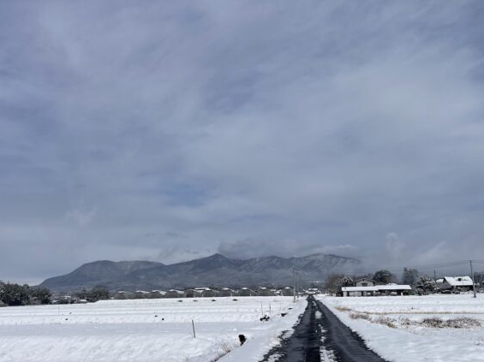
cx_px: 206
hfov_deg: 58.1
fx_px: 433
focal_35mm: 31
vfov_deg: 45.1
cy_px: 224
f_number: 1.6
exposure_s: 1/13514
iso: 40
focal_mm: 5.1
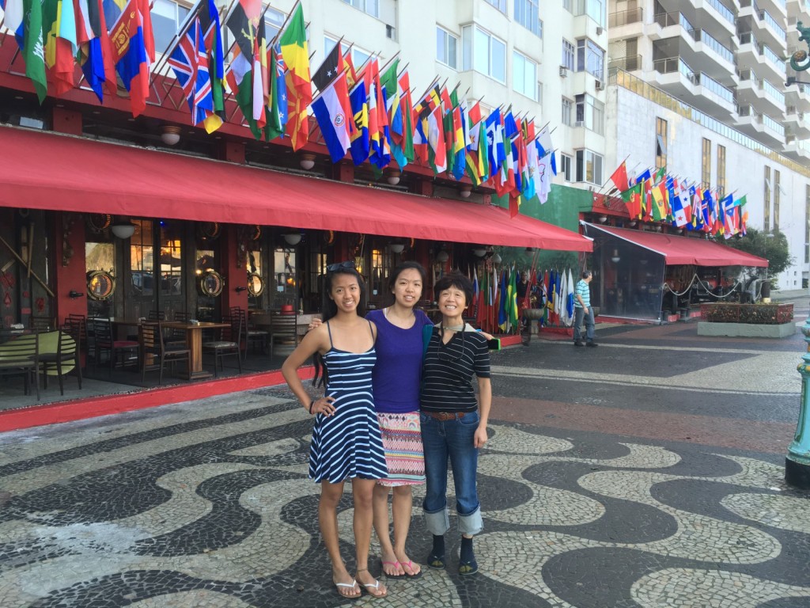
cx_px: 405
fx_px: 679
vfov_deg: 48.2
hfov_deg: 61.7
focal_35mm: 29
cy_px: 304
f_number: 2.2
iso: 40
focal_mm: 4.15
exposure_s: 1/120
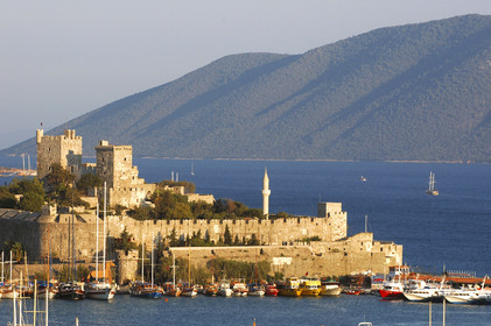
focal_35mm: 240
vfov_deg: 5.7
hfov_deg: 8.6
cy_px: 163
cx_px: 246
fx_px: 3271
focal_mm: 160
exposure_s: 1/400
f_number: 8
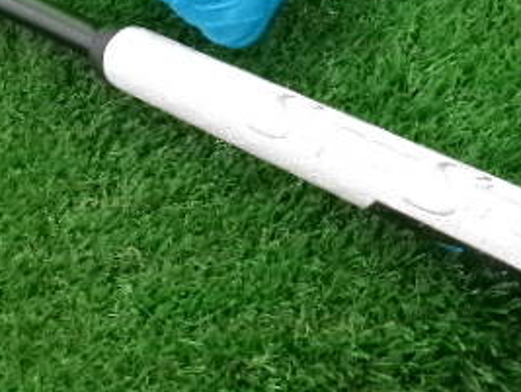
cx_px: 414
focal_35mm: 67
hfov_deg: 28.3
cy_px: 96
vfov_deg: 21.8
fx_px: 1010
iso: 800
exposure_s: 1/42
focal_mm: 5.1
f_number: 3.9
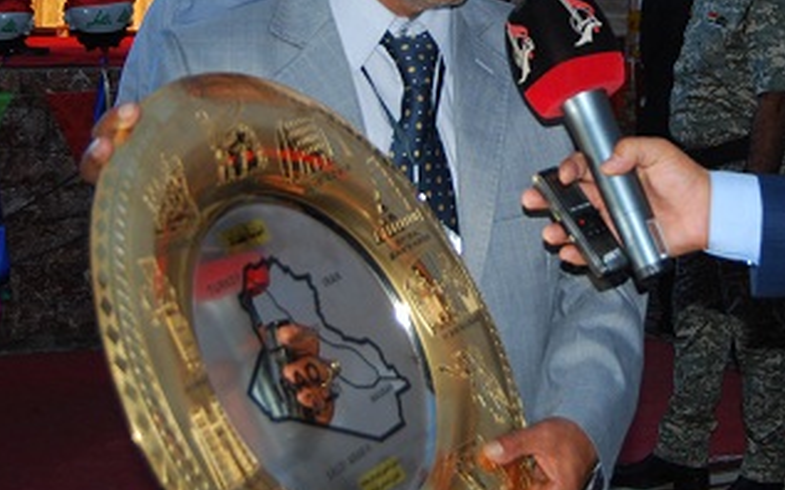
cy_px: 73
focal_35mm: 73
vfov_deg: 17.6
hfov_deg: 28.0
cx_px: 531
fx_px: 1561
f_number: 4.2
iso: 200
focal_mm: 26
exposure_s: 1/60
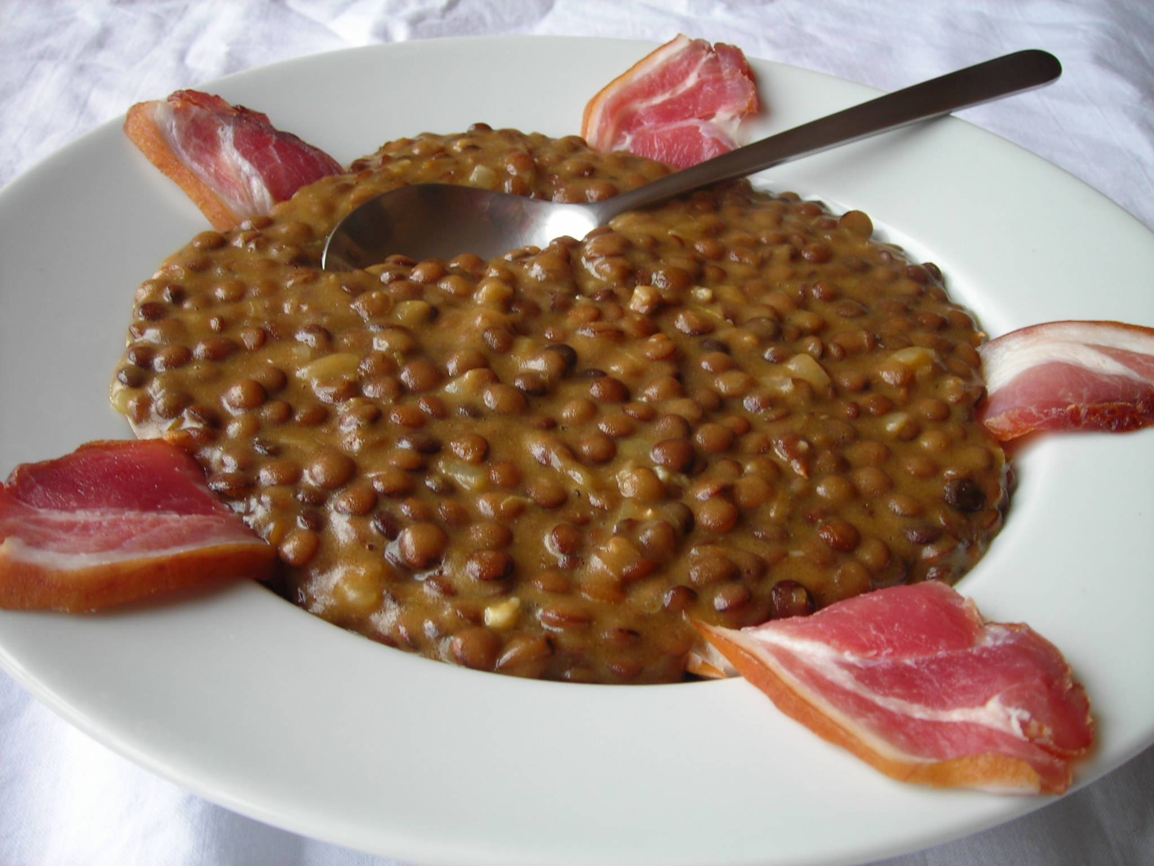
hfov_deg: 45.8
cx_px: 577
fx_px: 1367
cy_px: 433
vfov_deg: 35.1
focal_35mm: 41
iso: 50
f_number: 3.3
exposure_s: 1/8.9
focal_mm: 6.8
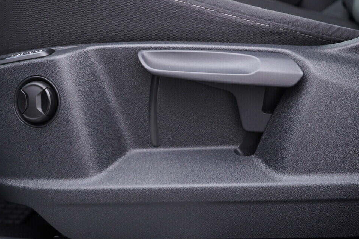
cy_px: 139
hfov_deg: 36.7
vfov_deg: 25.0
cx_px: 145
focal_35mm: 54
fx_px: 538
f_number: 2.8
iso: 200
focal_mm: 24
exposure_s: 1/40
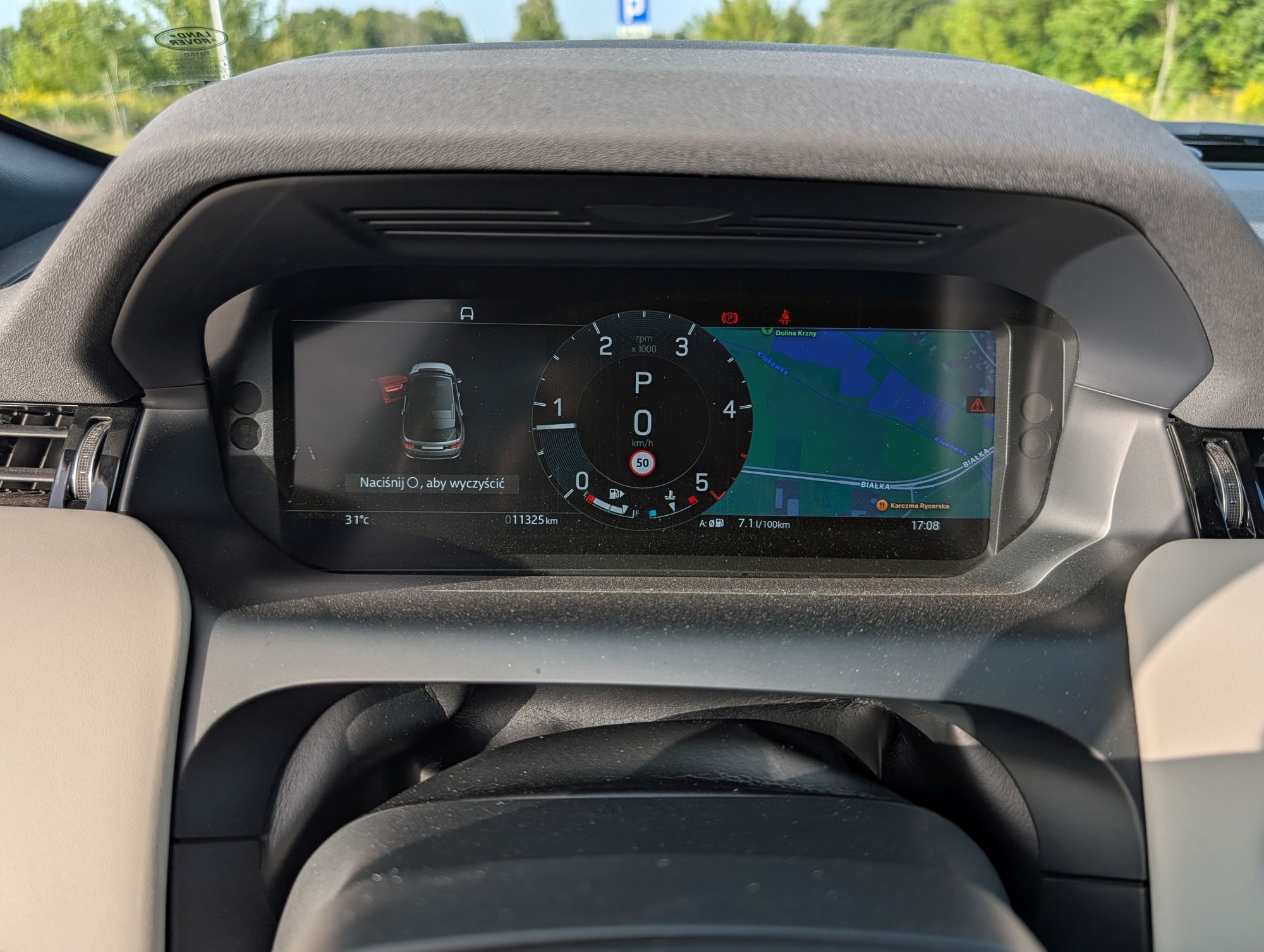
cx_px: 632
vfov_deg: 56.9
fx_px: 878
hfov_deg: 71.5
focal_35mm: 24
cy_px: 476
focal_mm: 6.9
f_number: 1.68
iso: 17
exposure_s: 1/593
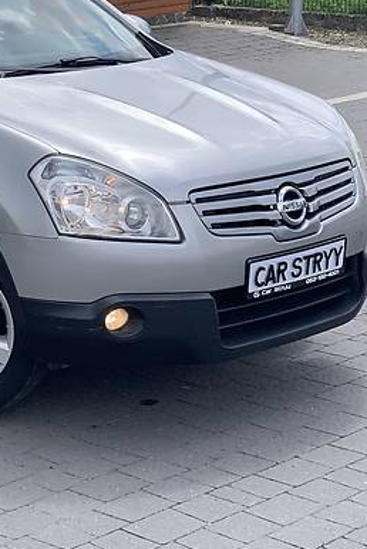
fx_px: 1709
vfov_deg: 18.2
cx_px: -87
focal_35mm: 112
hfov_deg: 12.0
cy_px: 169
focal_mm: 6
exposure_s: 1/695
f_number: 2.4
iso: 16
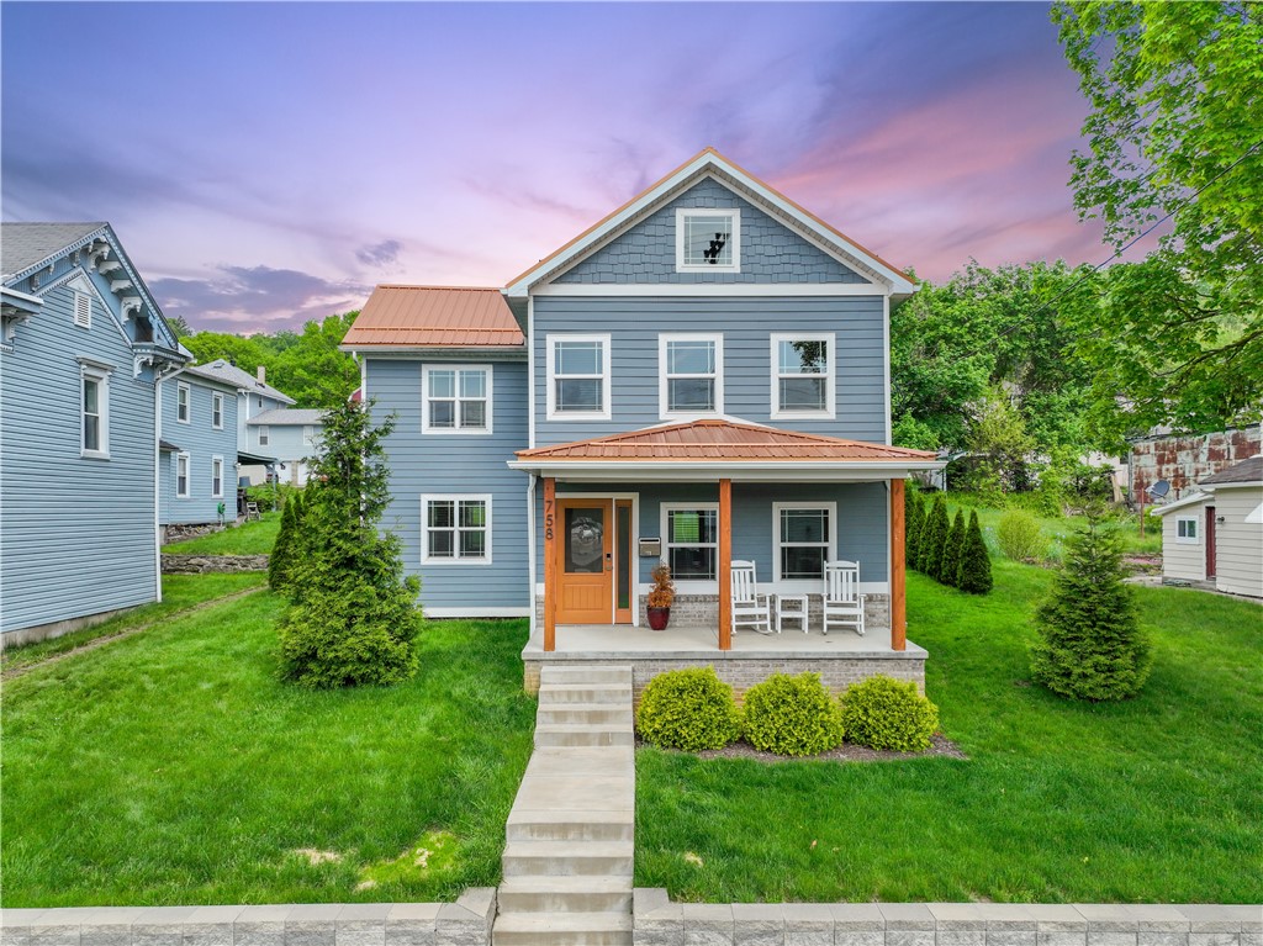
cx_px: 632
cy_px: 473
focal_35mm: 24
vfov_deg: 56.8
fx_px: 875
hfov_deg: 71.6
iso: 160
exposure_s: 1/2000
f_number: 2.8
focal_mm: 12.29
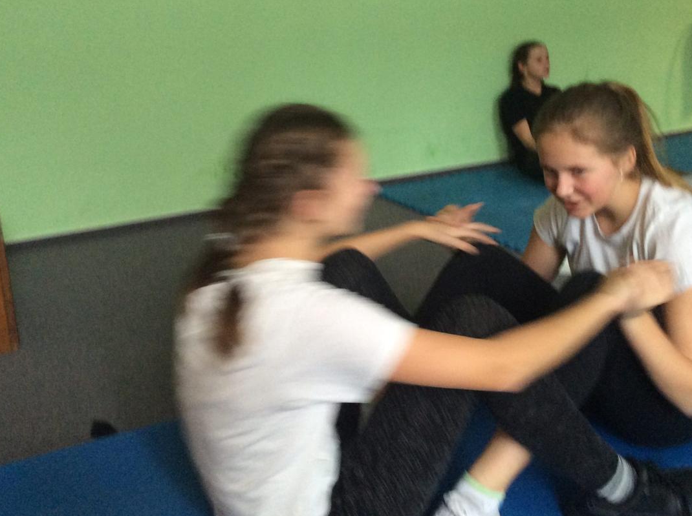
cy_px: 197
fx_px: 798
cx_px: 376
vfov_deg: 35.7
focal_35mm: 40
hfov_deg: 46.8
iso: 160
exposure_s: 1/25
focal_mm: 3.3
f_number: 2.4
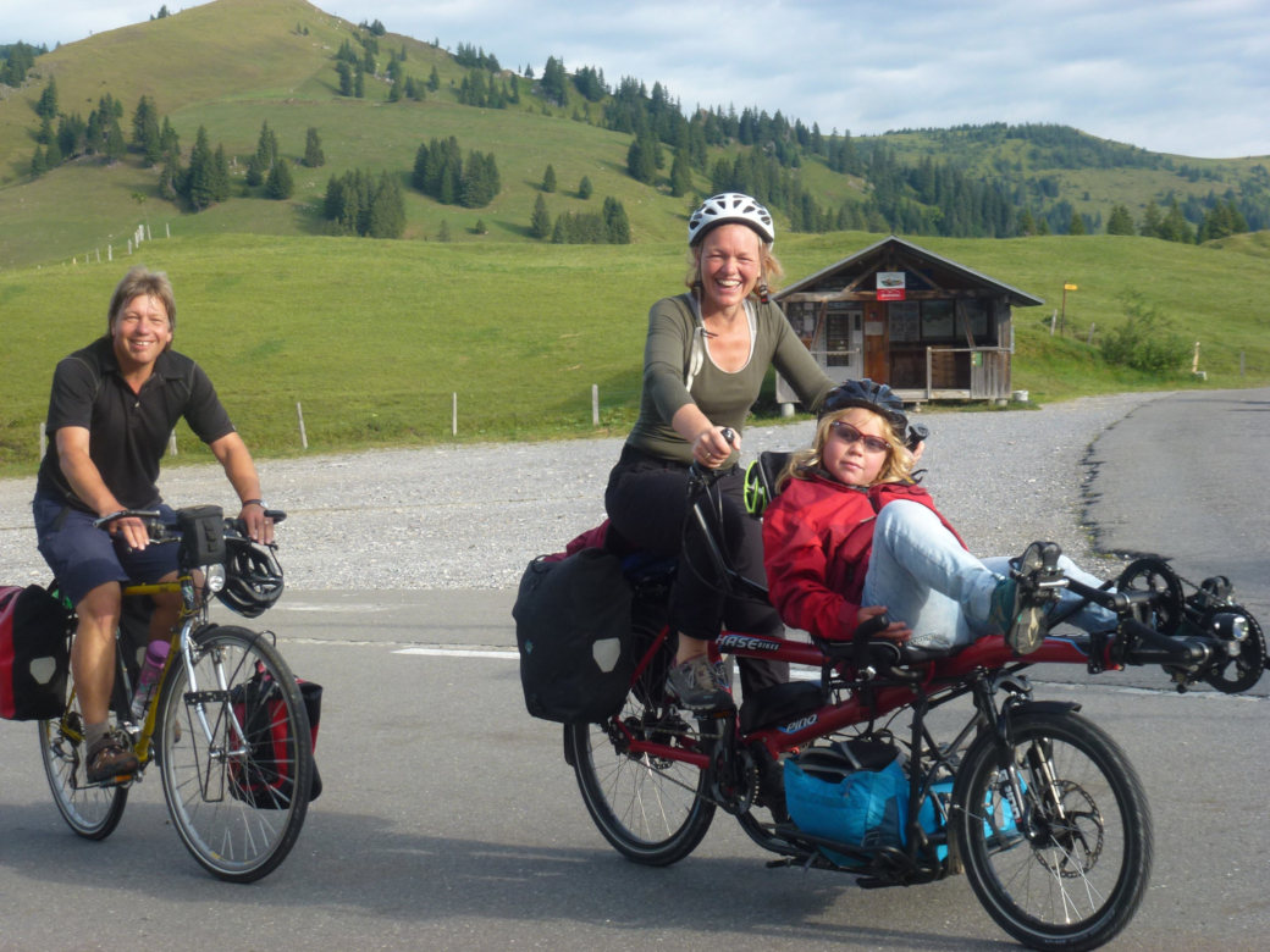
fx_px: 2091
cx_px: 635
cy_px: 476
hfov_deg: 33.8
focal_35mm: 57
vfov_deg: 25.7
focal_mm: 10.1
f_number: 4.4
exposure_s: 1/250
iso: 100
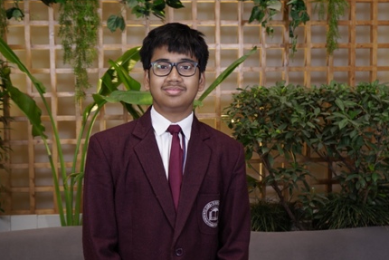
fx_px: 551
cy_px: 131
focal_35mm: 51
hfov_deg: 38.9
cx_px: 194
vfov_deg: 26.5
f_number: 4.5
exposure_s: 1/80
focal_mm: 33
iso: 320
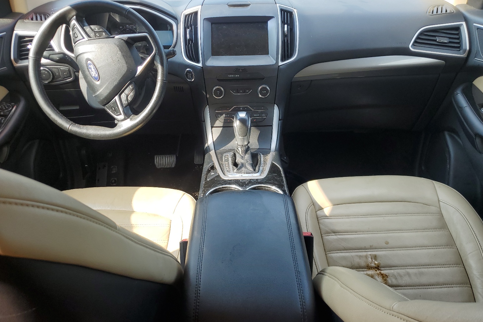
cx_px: 250
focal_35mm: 28
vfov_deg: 46.4
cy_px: 165
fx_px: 376
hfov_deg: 65.5
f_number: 1.5
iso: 50
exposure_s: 1/286
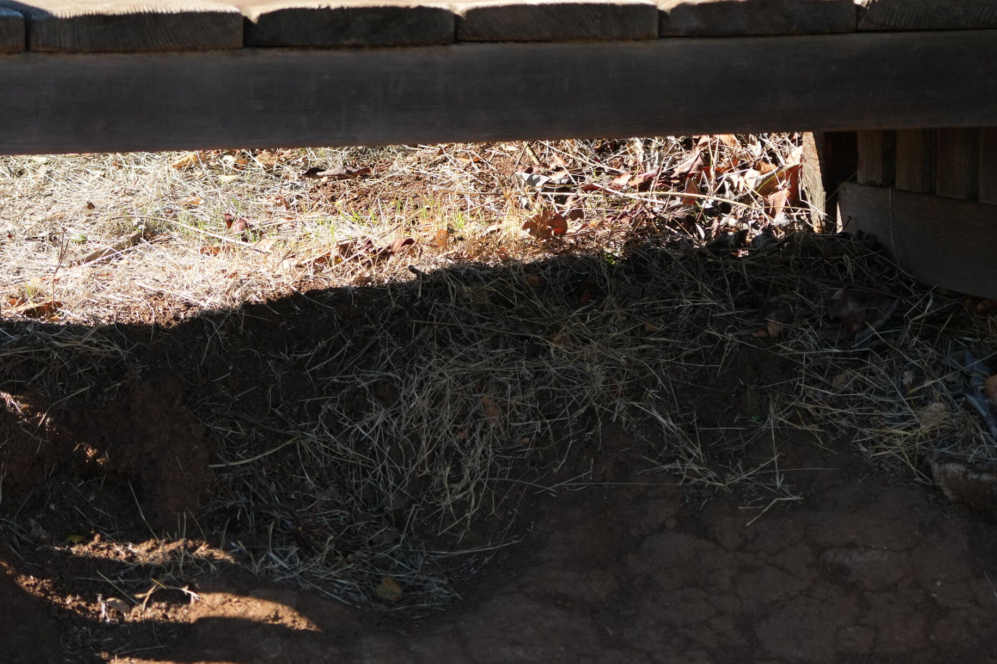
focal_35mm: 118
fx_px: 3267
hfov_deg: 17.3
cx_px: 395
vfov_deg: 11.6
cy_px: 145
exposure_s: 1/1000
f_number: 4.5
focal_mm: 50
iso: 400
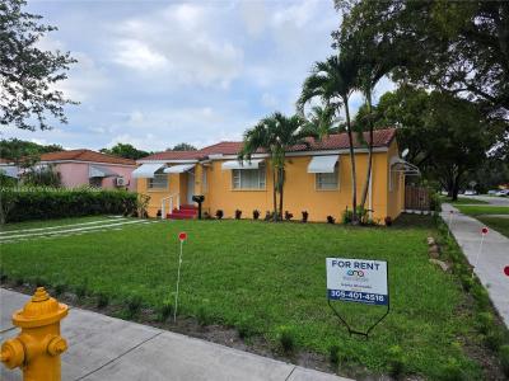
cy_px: 190
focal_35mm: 23
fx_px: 338
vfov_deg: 58.9
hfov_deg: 73.9
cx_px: 254
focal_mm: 6.3
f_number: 1.7
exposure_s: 1/359
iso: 32
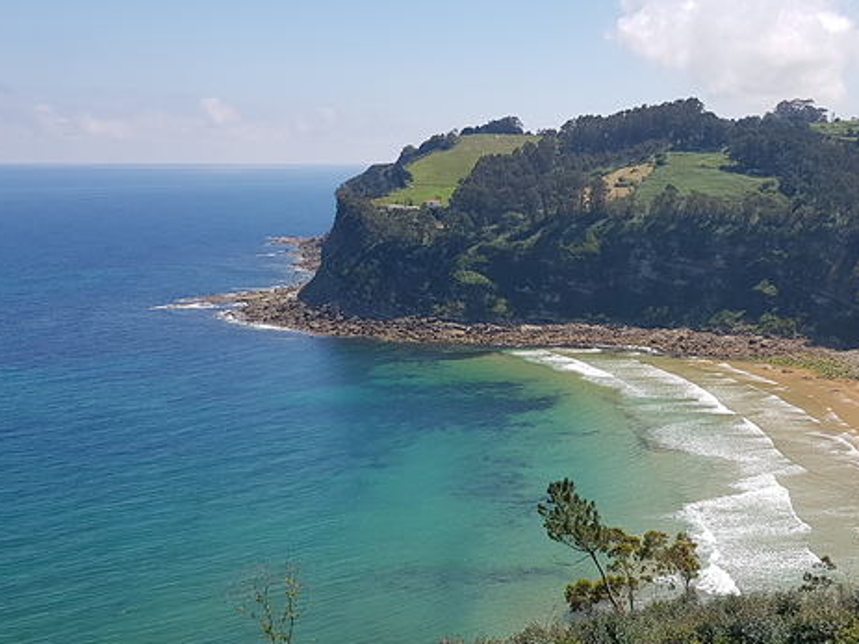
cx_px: 508
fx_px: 1092
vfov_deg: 32.6
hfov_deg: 42.8
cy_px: 421
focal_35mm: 44
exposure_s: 1/2136
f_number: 1.7
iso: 40
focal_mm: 4.3
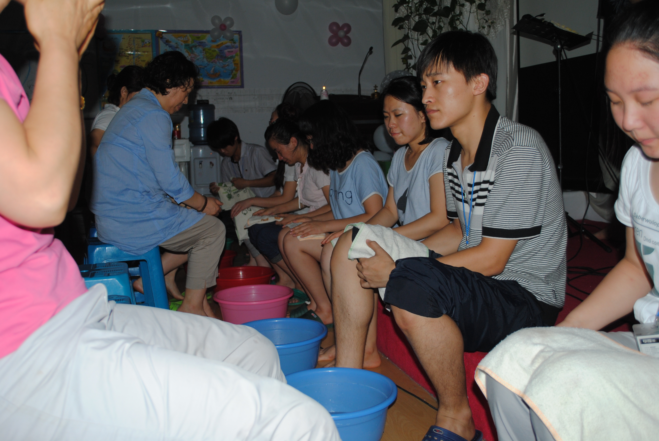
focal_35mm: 36
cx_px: 330
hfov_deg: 53.1
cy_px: 220
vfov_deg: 37.0
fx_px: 660
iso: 200
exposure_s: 1/60
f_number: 4
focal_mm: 24
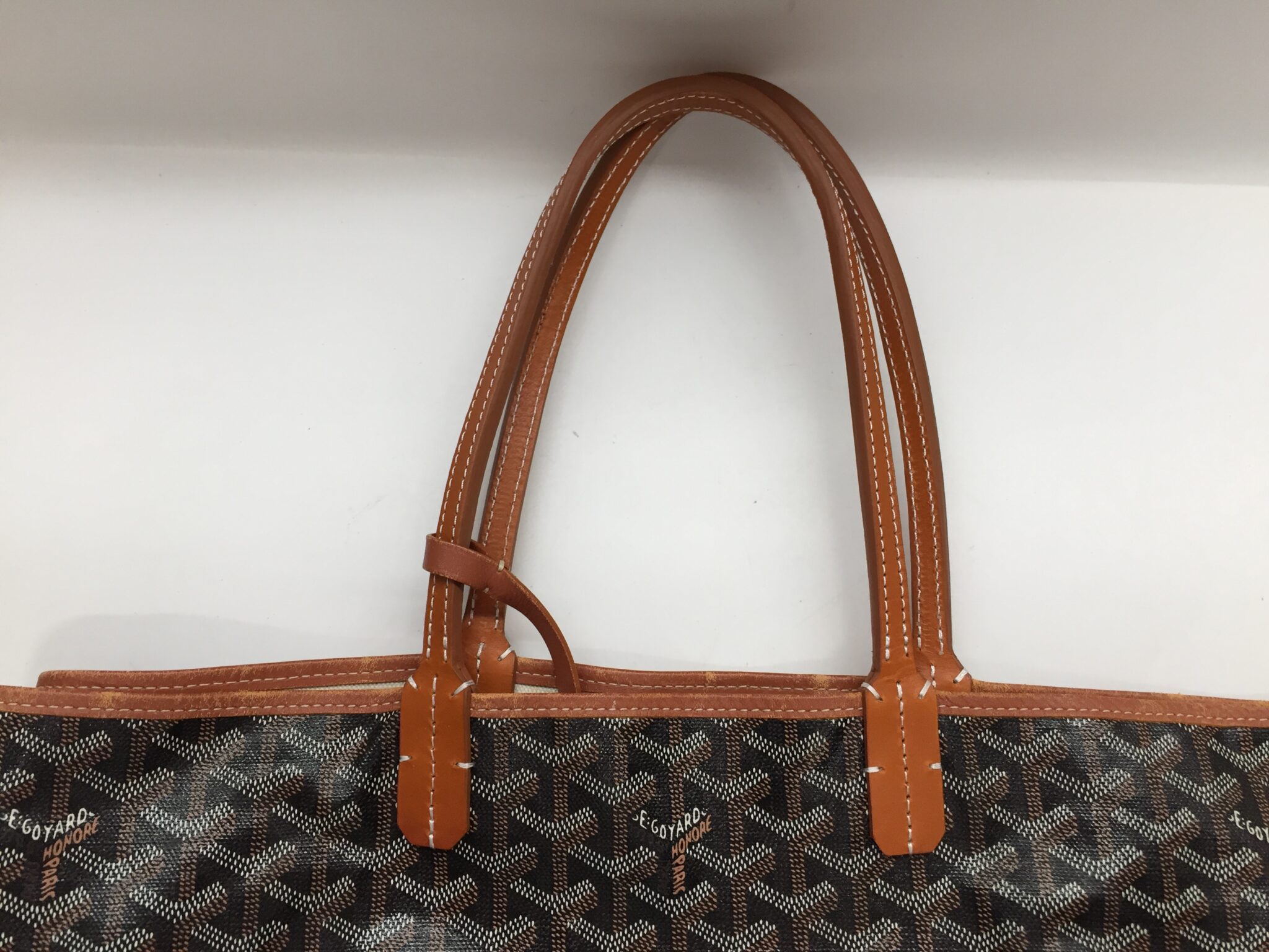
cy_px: 476
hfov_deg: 61.7
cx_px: 634
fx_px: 1063
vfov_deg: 48.2
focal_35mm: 29
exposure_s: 1/30
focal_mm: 4.15
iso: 32
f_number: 2.2
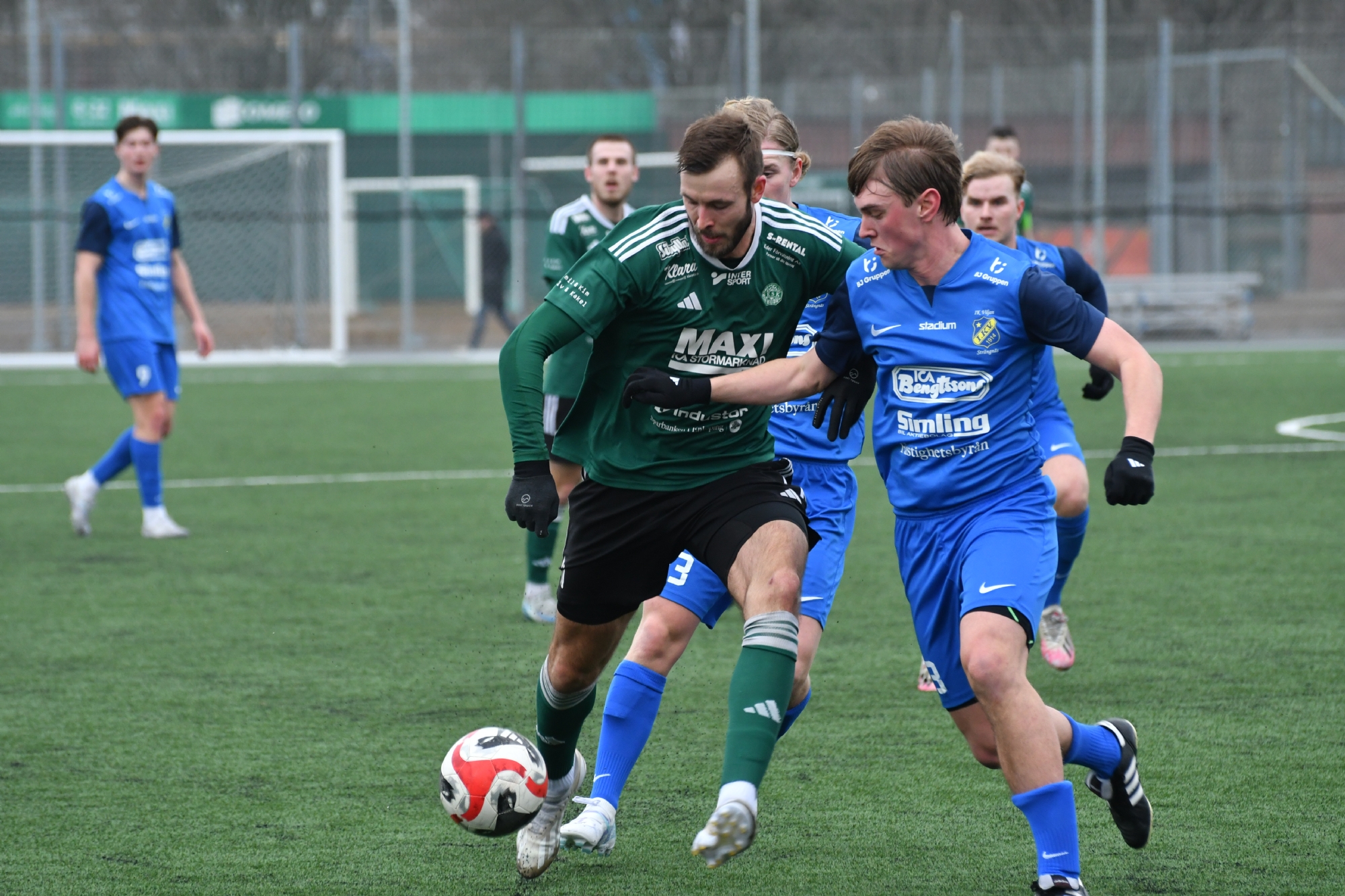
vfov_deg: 5.4
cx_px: 672
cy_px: 448
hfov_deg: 8.1
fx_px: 9526
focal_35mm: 255
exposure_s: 1/800
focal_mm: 170
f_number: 5
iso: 1000
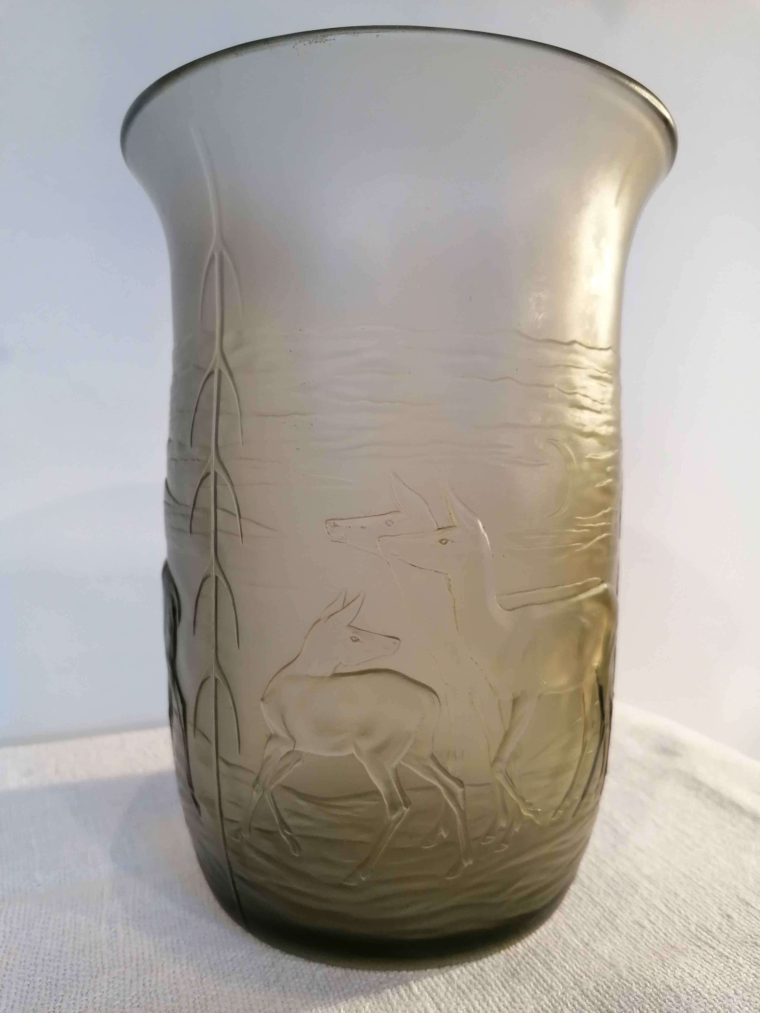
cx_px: 380
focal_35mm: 27
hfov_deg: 51.4
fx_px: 790
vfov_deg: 65.3
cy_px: 506
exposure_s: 1/50
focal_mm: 4.75
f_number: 1.8
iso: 125
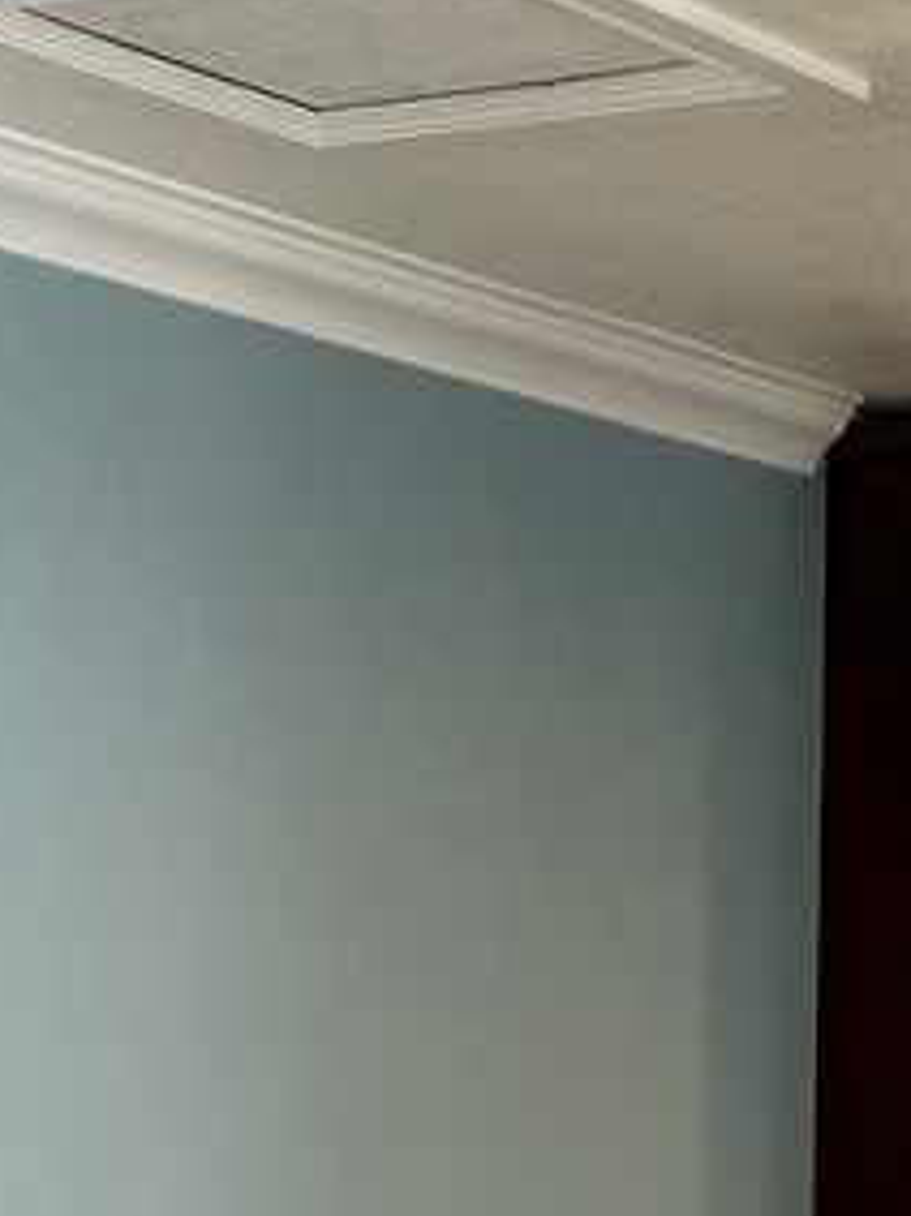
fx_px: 3301
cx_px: 1414
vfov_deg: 19.5
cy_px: 1491
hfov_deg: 14.5
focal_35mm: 94
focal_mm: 5.7
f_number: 1.5
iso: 125
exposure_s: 1/120
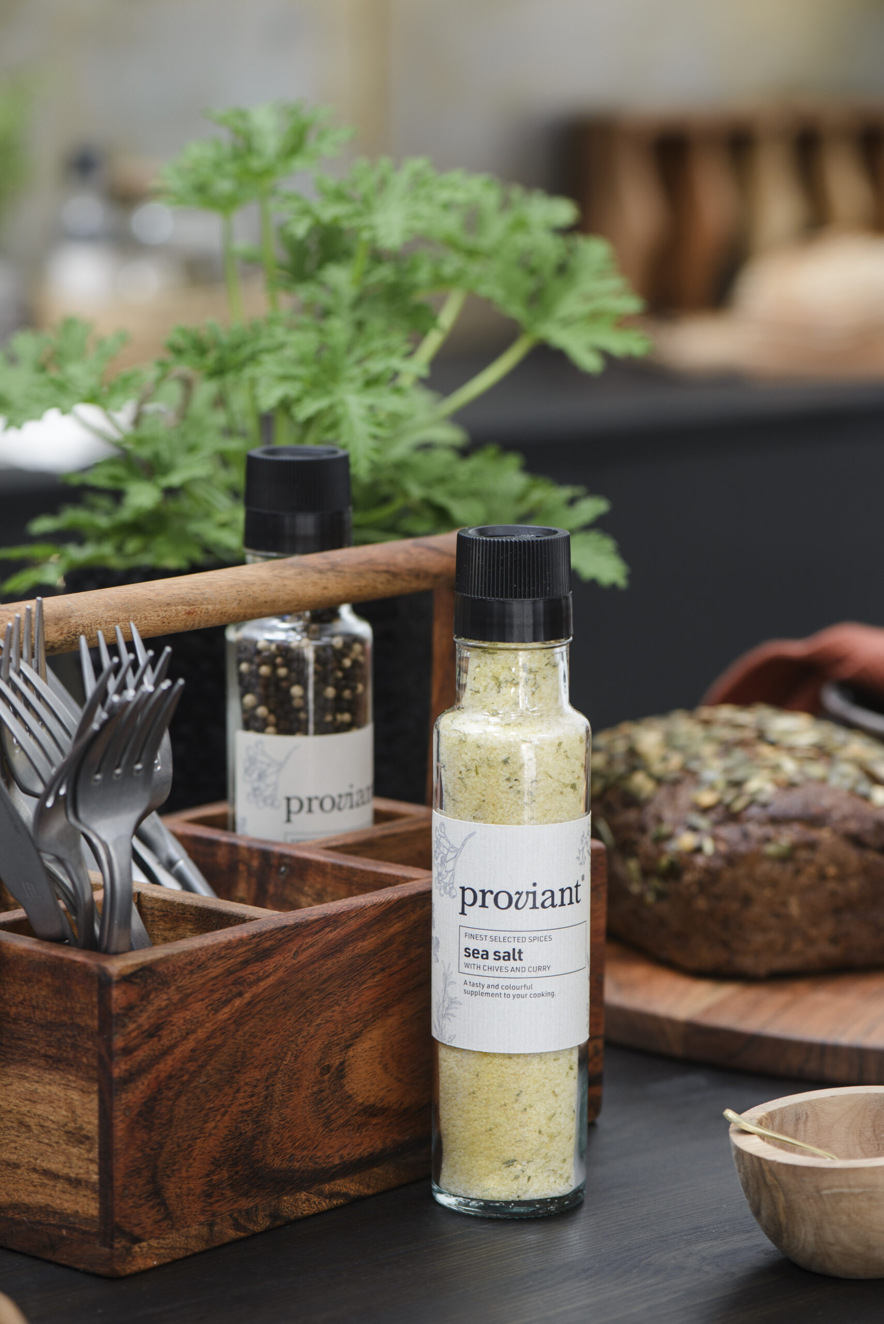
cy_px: 662
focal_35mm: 105
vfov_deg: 19.4
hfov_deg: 13.1
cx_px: 442
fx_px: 3864
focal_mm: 105
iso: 320
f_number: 6.3
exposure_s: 1/15
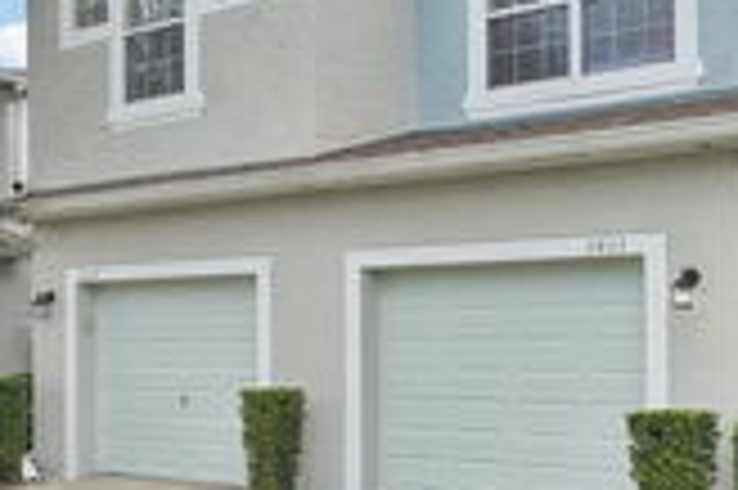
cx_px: 567
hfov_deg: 45.5
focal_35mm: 41
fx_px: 840
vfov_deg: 31.6
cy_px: 85
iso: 400
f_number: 8
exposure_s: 1/320
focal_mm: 14
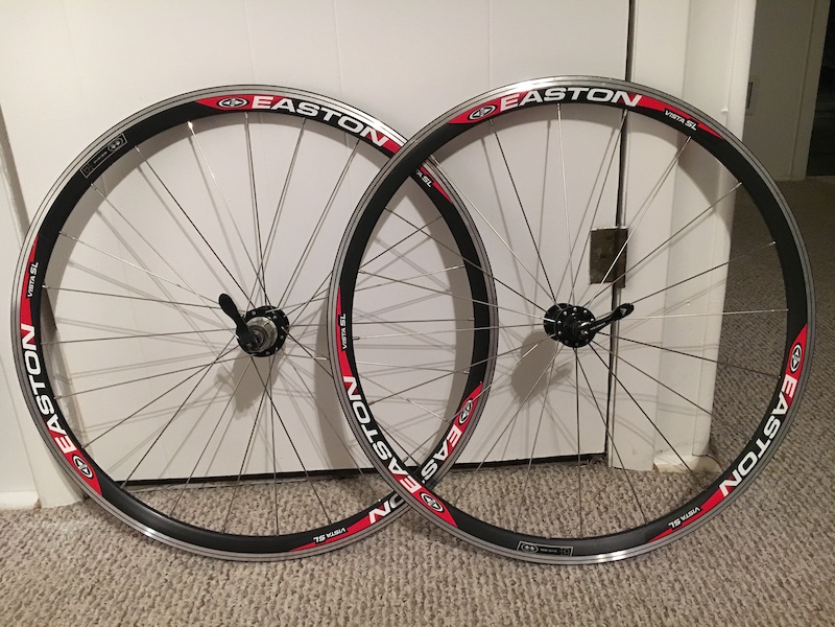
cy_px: 314
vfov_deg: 48.2
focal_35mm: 29
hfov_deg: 61.7
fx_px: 700
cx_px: 418
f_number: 2.2
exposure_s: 1/15
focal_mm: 4.15
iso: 200
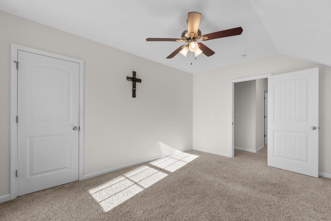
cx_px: 166
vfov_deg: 77.3
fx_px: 138
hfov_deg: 100.4
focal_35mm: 15
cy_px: 110
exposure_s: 1/13
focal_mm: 10
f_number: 4.5
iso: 100
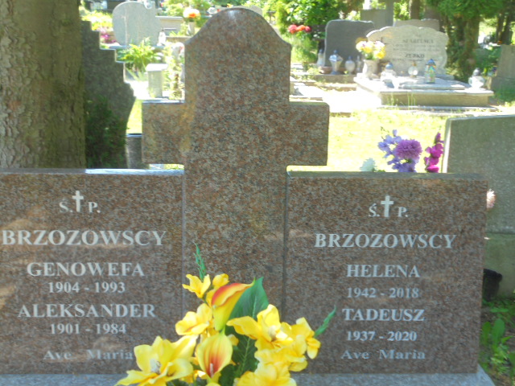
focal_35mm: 49
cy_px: 193
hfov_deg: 38.9
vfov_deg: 29.7
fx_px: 729
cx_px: 258
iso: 100
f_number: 4.8
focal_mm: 8.9
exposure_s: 1/50
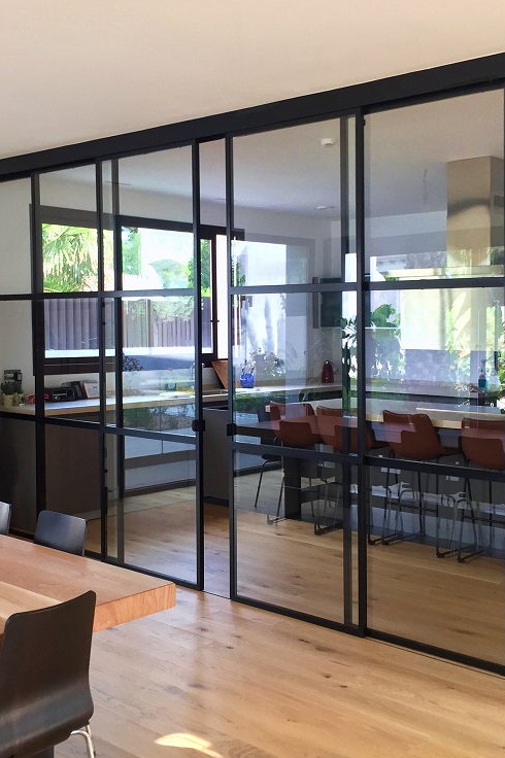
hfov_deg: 32.6
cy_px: 375
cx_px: 220
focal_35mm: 41
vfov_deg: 47.4
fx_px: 863
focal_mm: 4.15
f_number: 2.2
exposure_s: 1/100
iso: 50
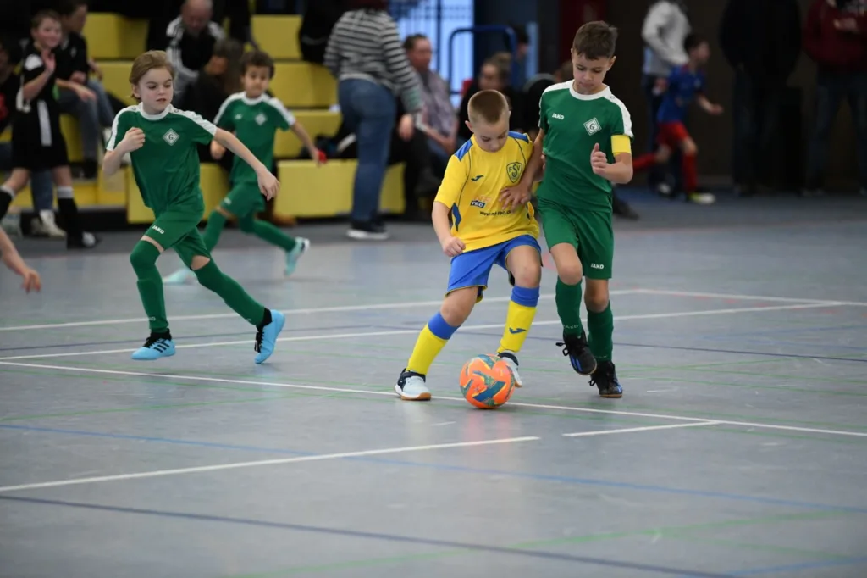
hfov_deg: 10.3
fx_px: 4815
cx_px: 434
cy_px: 289
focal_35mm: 200
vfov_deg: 6.9
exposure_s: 1/1250
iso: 8000
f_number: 2.8
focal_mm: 200
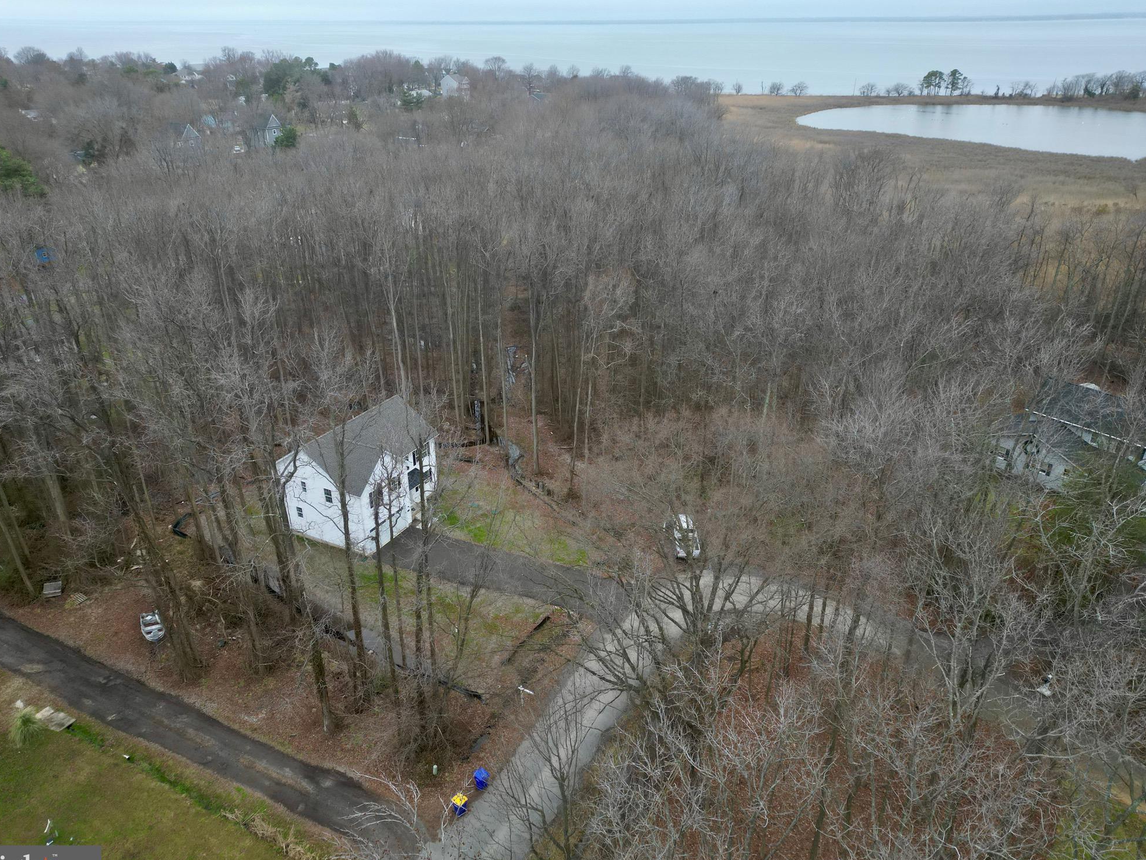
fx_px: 828
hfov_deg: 69.4
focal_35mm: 25
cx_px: 553
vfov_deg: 54.9
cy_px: 445
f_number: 1.7
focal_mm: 6.72
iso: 100
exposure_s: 1/640
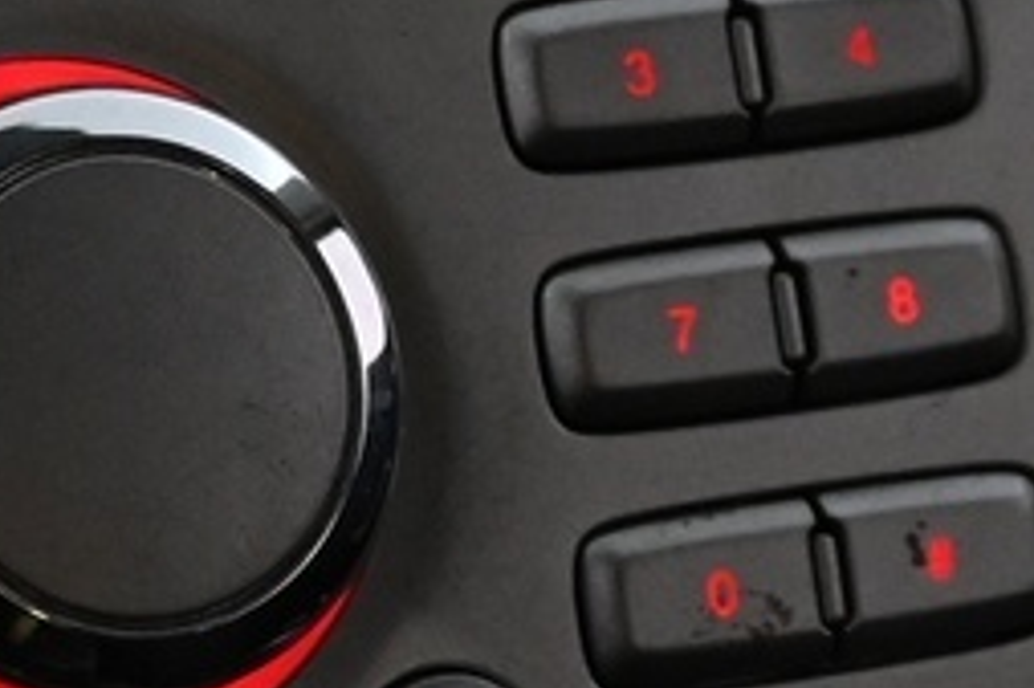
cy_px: -110
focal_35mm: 230
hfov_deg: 8.9
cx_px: -85
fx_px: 6602
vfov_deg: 5.9
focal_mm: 24
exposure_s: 1/40
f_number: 4.2
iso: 1800
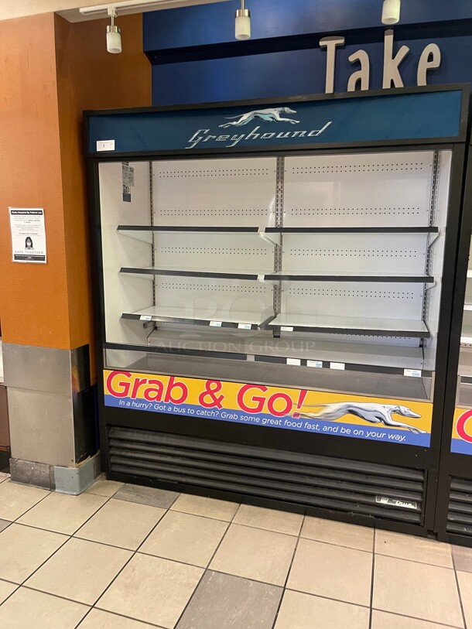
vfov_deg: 67.3
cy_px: 314
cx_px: 236
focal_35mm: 26
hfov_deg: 53.1
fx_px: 473
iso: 400
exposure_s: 1/60
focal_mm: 5.1
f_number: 1.6
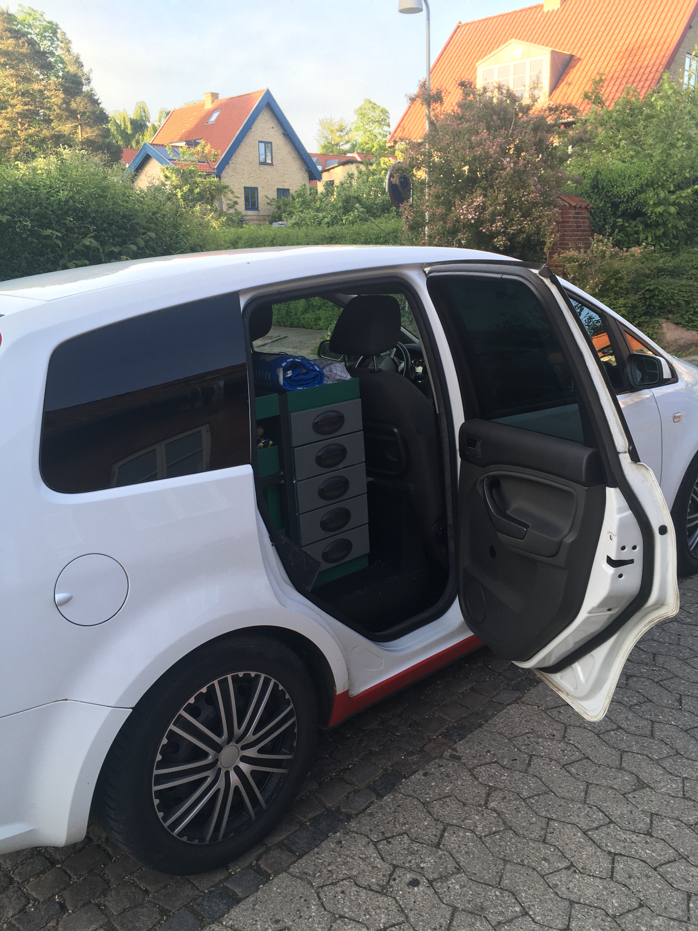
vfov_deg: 61.7
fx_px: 780
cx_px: 349
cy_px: 466
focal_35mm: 29
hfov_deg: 48.2
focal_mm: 4.15
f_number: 2.2
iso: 25
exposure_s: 1/109
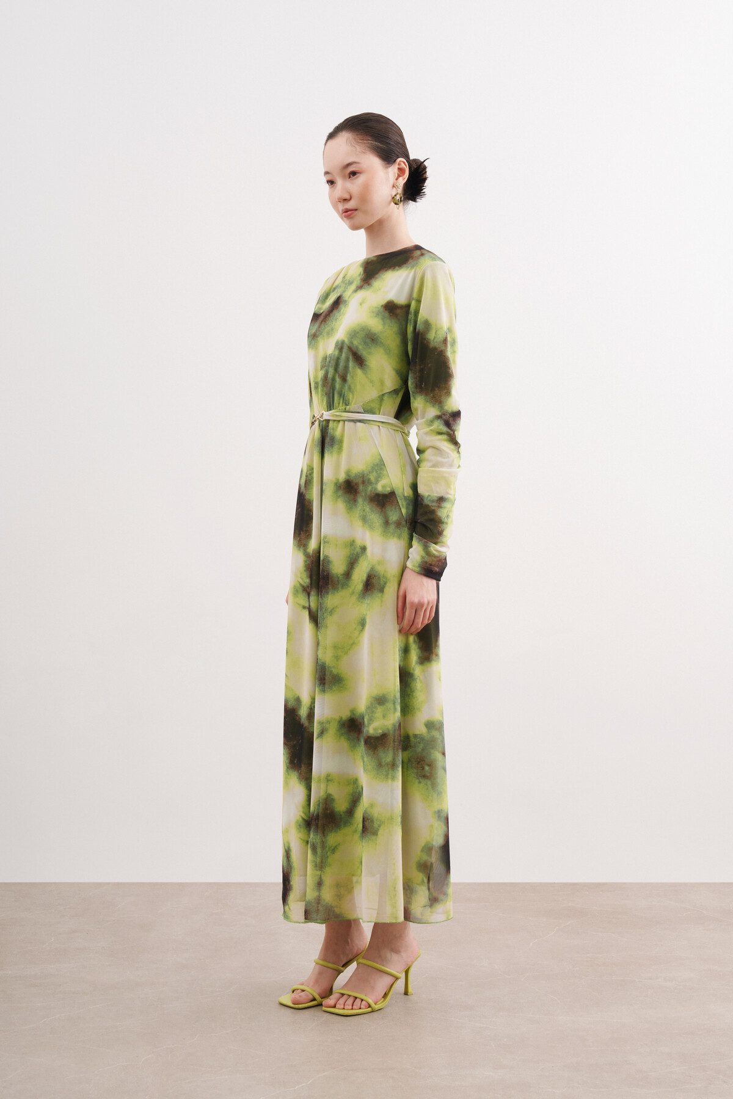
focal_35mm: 51
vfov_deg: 38.9
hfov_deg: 26.5
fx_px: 1558
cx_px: 366
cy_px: 550
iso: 400
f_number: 11
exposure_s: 1/160
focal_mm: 51
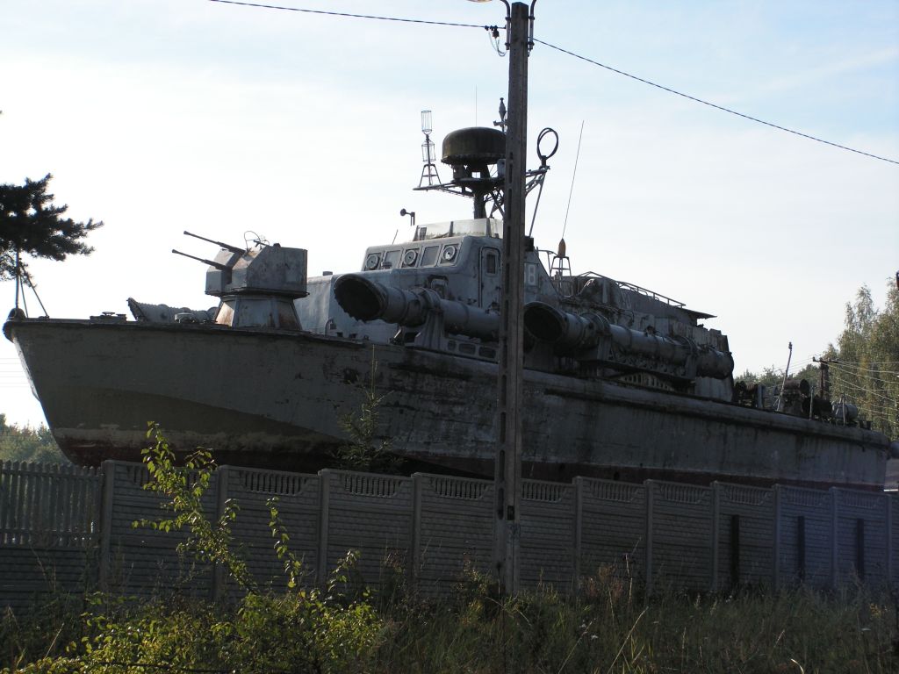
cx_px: 450
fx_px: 2156
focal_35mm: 83
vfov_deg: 17.8
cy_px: 337
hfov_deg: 23.6
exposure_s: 1/800
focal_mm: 13.9
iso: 64
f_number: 3.3
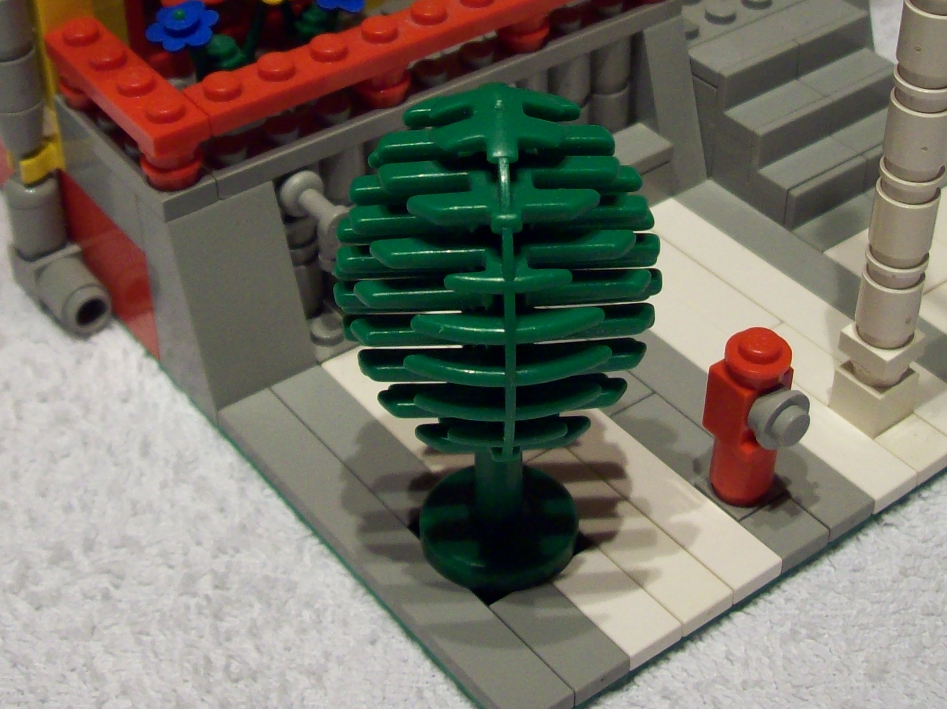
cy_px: 108
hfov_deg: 30.7
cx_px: 467
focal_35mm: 63
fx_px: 1723
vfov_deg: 22.8
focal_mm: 6
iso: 160
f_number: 2.7
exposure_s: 1/50.9
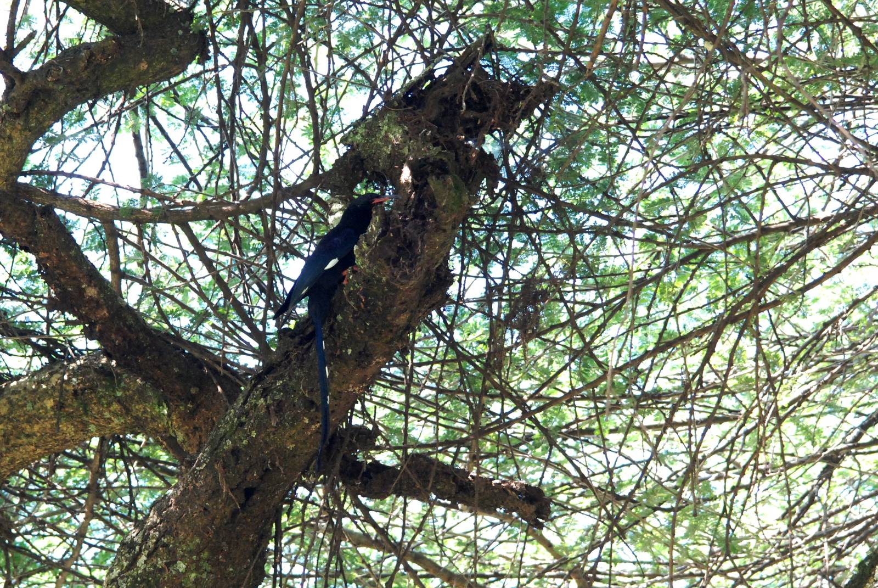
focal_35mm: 375
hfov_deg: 5.5
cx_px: 439
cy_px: 294
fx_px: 9157
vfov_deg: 3.7
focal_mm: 250
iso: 1600
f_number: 6
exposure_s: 1/250
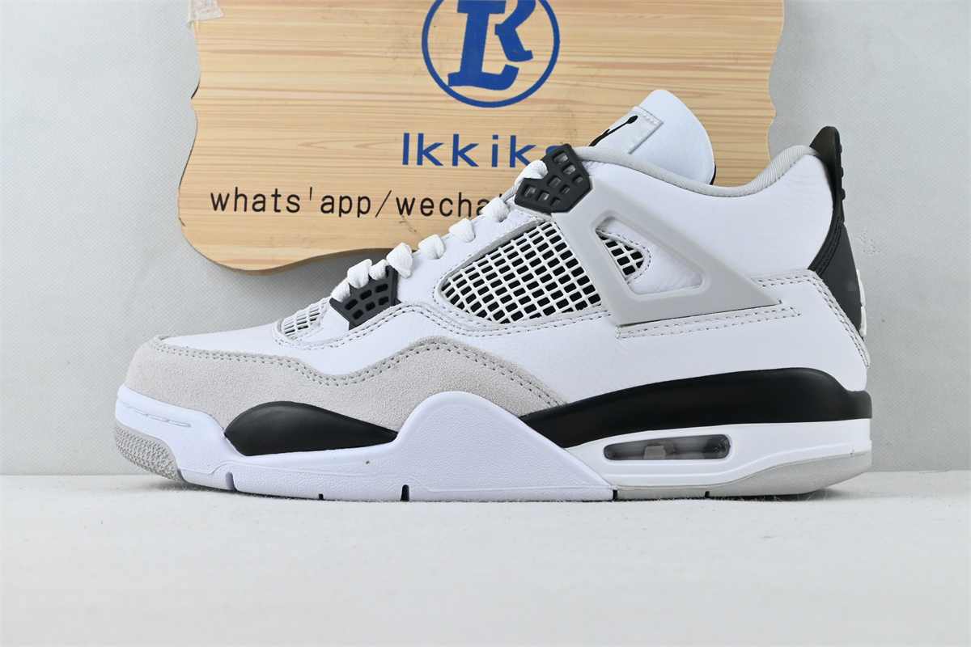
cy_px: 324
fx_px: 1234
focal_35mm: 46
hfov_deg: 43.0
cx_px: 486
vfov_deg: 29.4
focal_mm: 30.5
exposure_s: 1/160
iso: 1000
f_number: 10
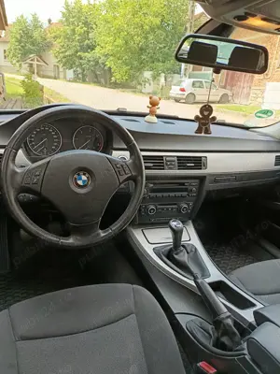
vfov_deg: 71.6
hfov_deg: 56.8
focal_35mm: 24
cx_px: 140
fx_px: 259
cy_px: 187
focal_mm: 5.31
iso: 77
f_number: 1.7
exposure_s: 1/50
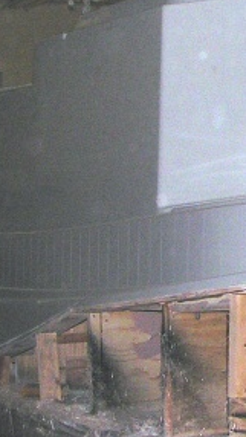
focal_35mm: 116
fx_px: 1344
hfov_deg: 10.2
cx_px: 325
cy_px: 193
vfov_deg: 18.5
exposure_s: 1/40
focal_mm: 5.8
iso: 100
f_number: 5.6
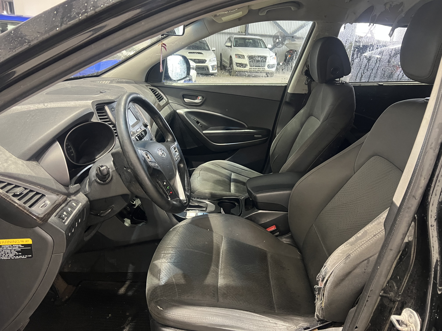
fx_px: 332
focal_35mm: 26
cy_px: 166
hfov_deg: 67.3
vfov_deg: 53.1
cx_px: 221
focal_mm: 5.7
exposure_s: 1/40
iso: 400
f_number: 1.5
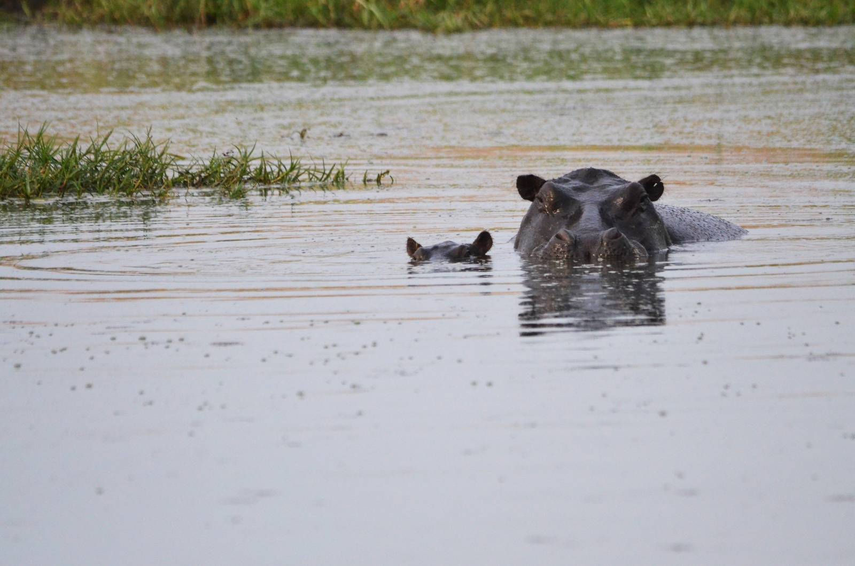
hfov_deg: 2.8
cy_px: 283
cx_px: 428
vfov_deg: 1.8
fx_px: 17777
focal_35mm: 750
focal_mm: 500
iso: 2500
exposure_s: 1/3200
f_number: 7.1
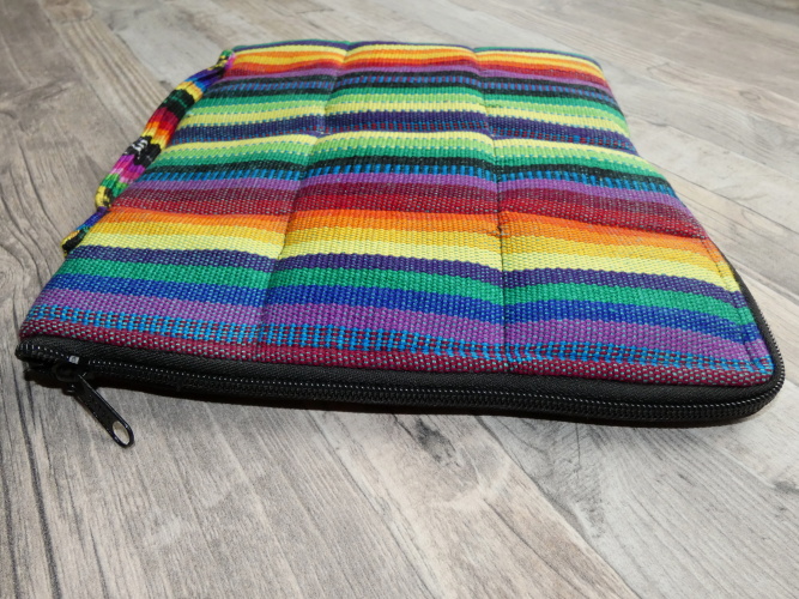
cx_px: 400
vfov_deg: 58.9
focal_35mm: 23
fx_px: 531
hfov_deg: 73.9
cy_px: 300
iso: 320
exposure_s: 1/60
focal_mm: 4.1
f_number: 3
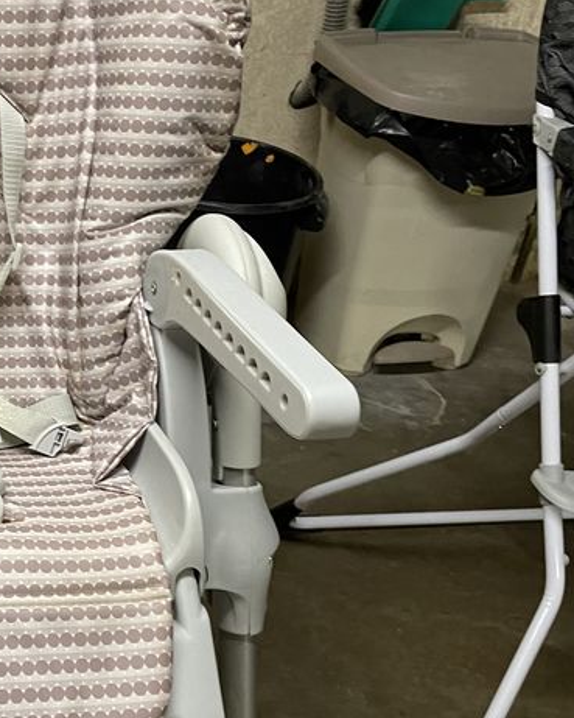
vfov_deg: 34.0
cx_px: 12
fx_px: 1168
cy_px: 450
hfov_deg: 26.3
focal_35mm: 55
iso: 200
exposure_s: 1/50
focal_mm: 4.2
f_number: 1.6
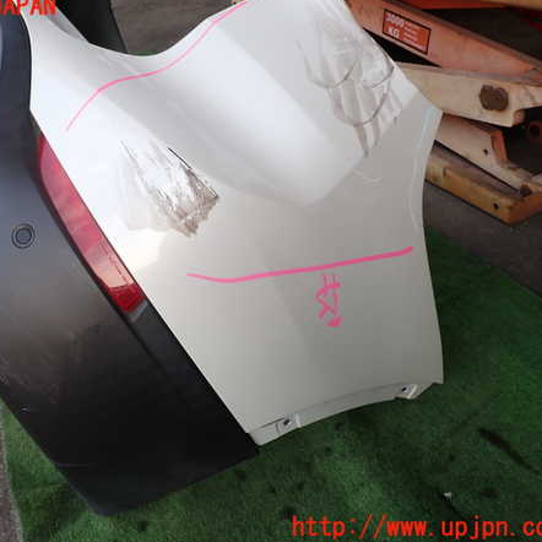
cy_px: 267
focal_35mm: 30
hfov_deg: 53.4
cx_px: 201
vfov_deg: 54.0
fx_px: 531
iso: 100
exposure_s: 1/160
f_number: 2.8
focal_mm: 4.5
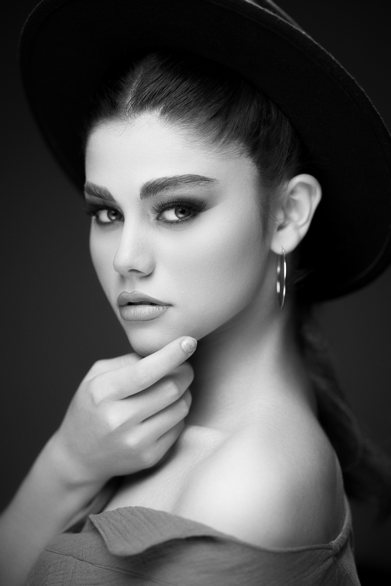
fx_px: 1385
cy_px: 293
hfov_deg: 16.1
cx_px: 196
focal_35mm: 85
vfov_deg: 23.9
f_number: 2.5
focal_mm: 85
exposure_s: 1/250
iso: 160
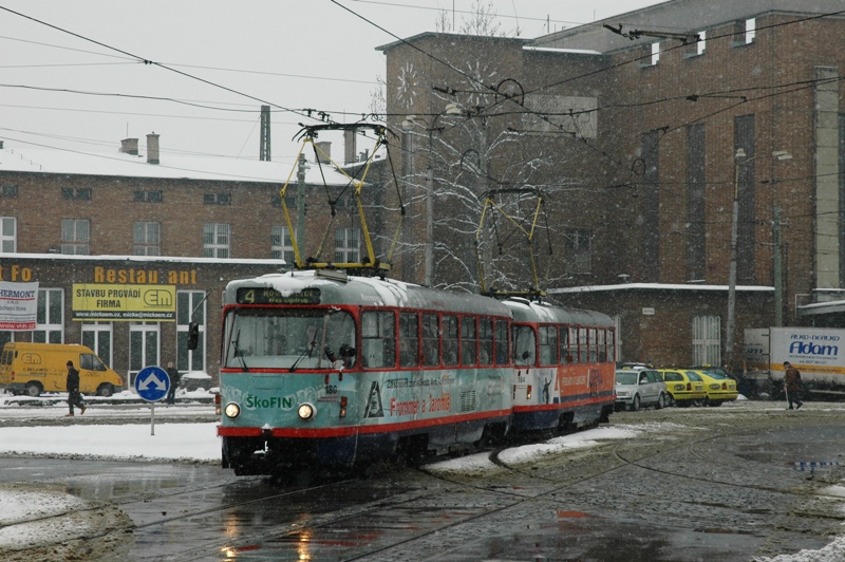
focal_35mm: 93
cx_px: 422
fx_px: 2181
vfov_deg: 14.7
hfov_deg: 21.9
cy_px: 281
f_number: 10
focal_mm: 62
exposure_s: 1/400
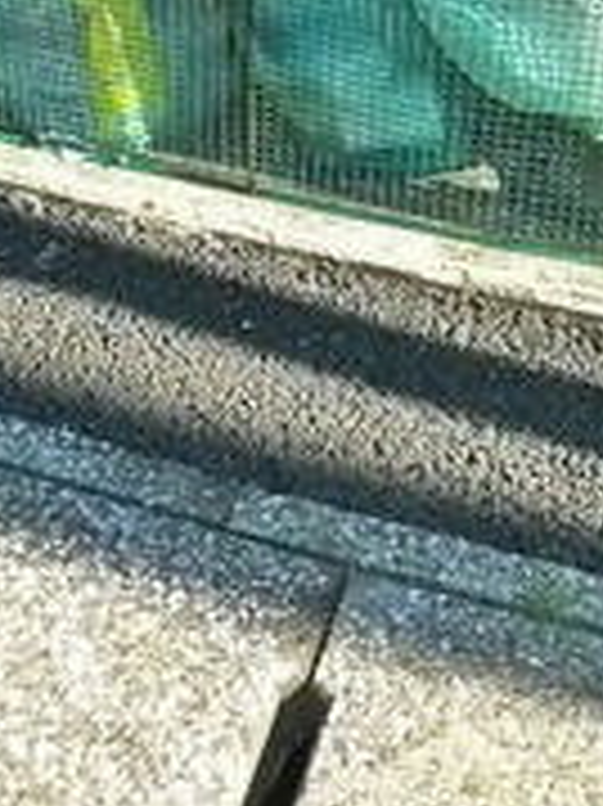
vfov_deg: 19.0
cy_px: -306
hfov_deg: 15.7
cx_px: 430
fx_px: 2186
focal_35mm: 94
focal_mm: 5.1
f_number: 3.5
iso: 400
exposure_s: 1/500
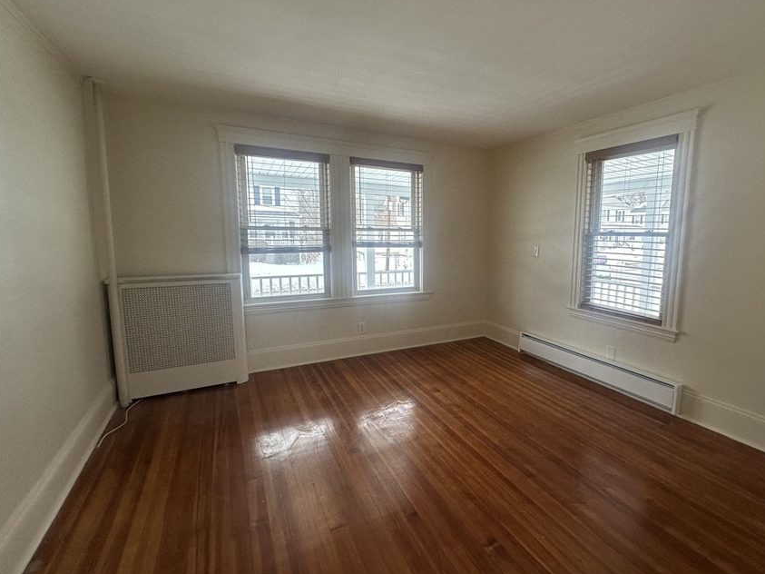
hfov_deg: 89.9
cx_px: 458
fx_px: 376
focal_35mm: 17
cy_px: 280
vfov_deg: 74.7
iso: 125
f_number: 2.2
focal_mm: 2.22
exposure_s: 1/120
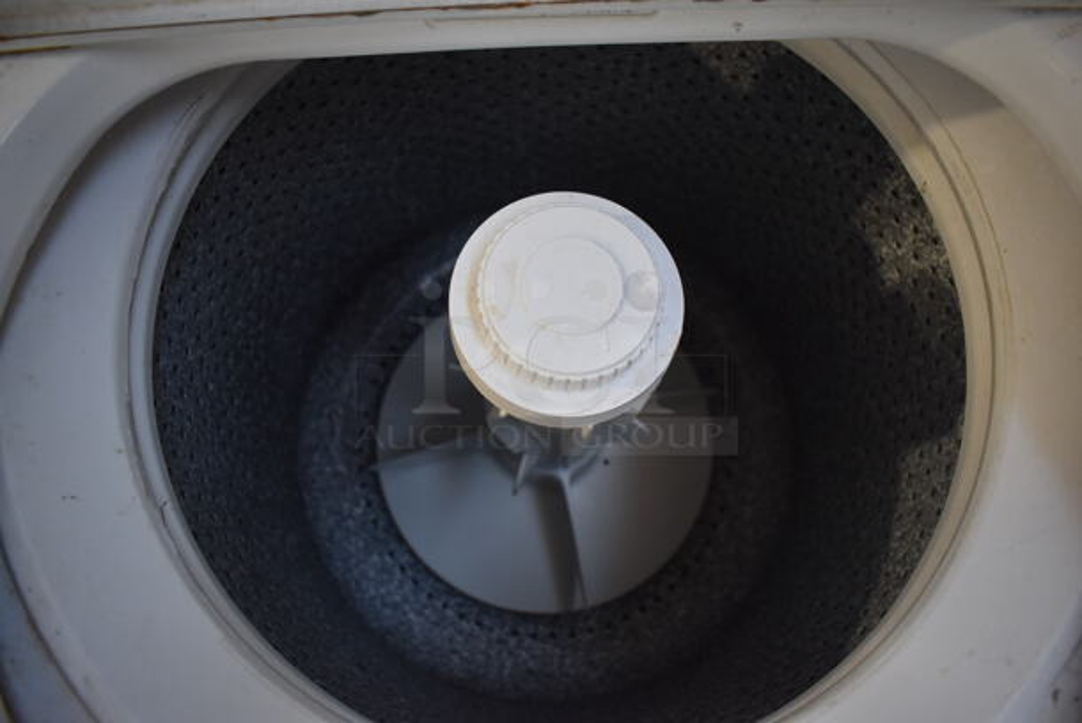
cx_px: 541
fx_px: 812
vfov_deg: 48.0
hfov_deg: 67.3
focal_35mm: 27
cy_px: 362
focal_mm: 18
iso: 1000
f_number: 3.5
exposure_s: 1/125
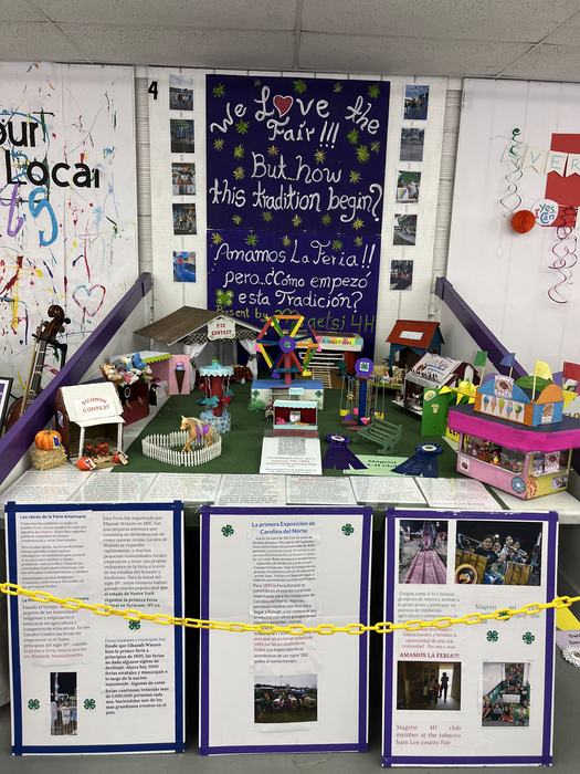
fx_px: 581
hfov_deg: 53.1
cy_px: 387
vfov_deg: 67.3
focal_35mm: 26
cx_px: 290
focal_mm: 5.1
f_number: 1.6
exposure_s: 1/120
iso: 100
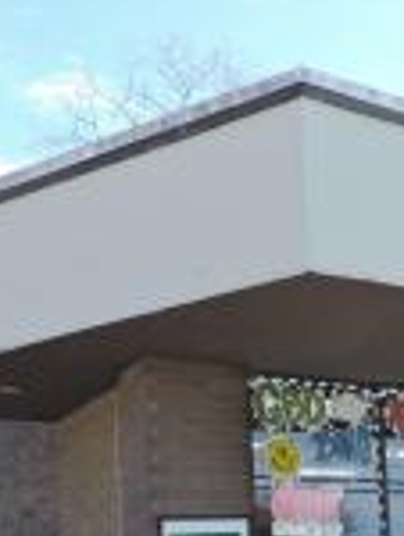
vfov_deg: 28.7
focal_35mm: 64
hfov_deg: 21.2
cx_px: 501
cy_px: 511
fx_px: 993
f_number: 3
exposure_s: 1/400
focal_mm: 4.3
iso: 100
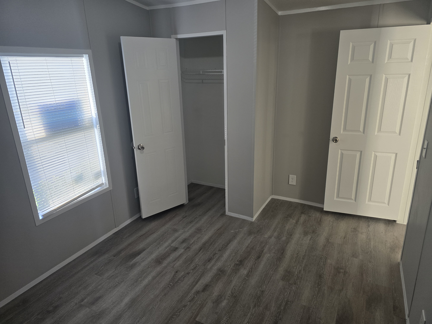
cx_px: 216
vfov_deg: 58.9
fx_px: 287
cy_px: 162
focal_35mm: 23
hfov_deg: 73.9
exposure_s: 1/120
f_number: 1.7
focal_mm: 6.3
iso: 160
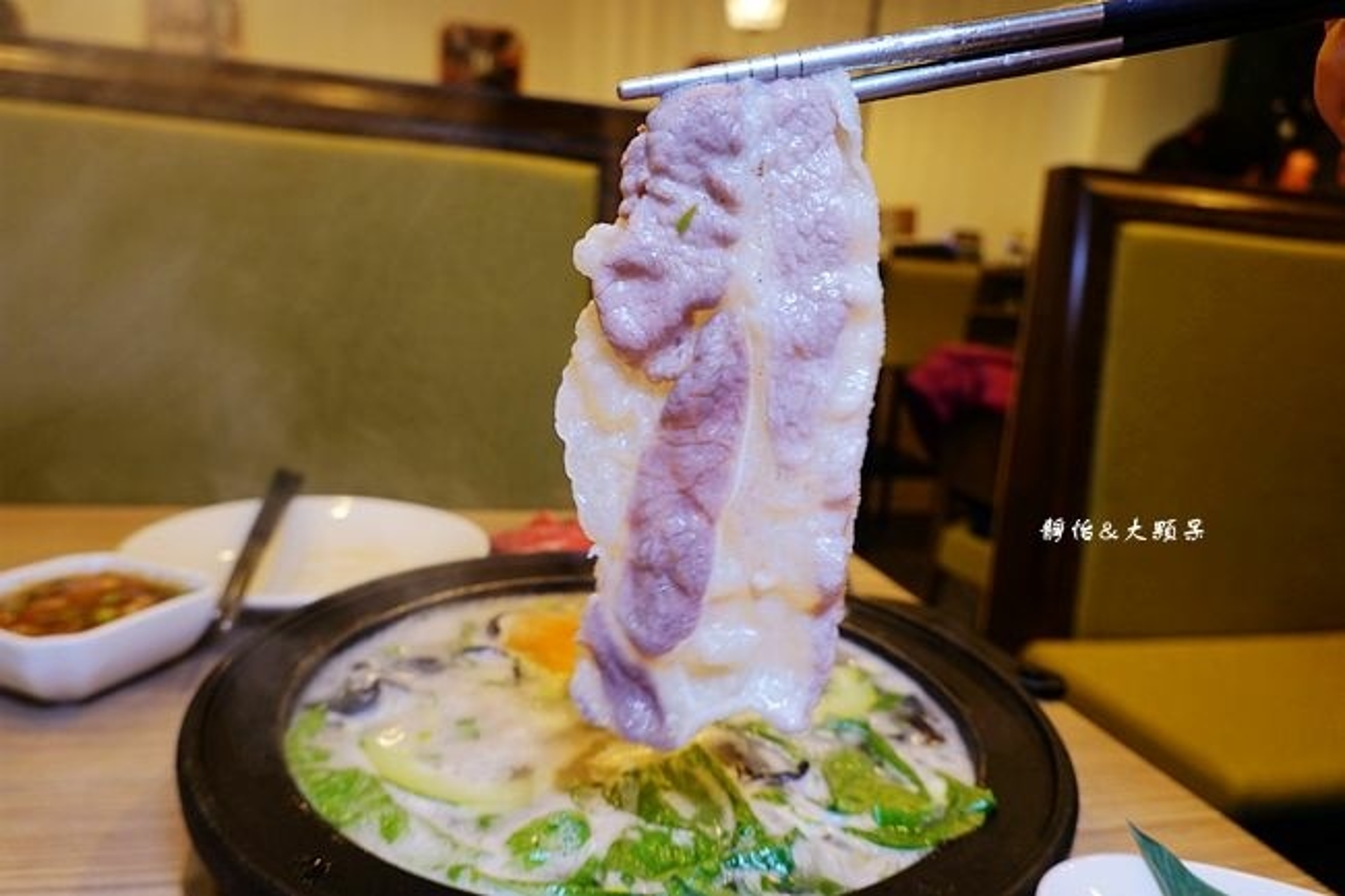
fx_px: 896
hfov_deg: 73.8
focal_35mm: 24
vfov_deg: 53.1
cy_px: 448
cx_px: 672
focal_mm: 9
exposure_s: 1/30
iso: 250
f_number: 2.8
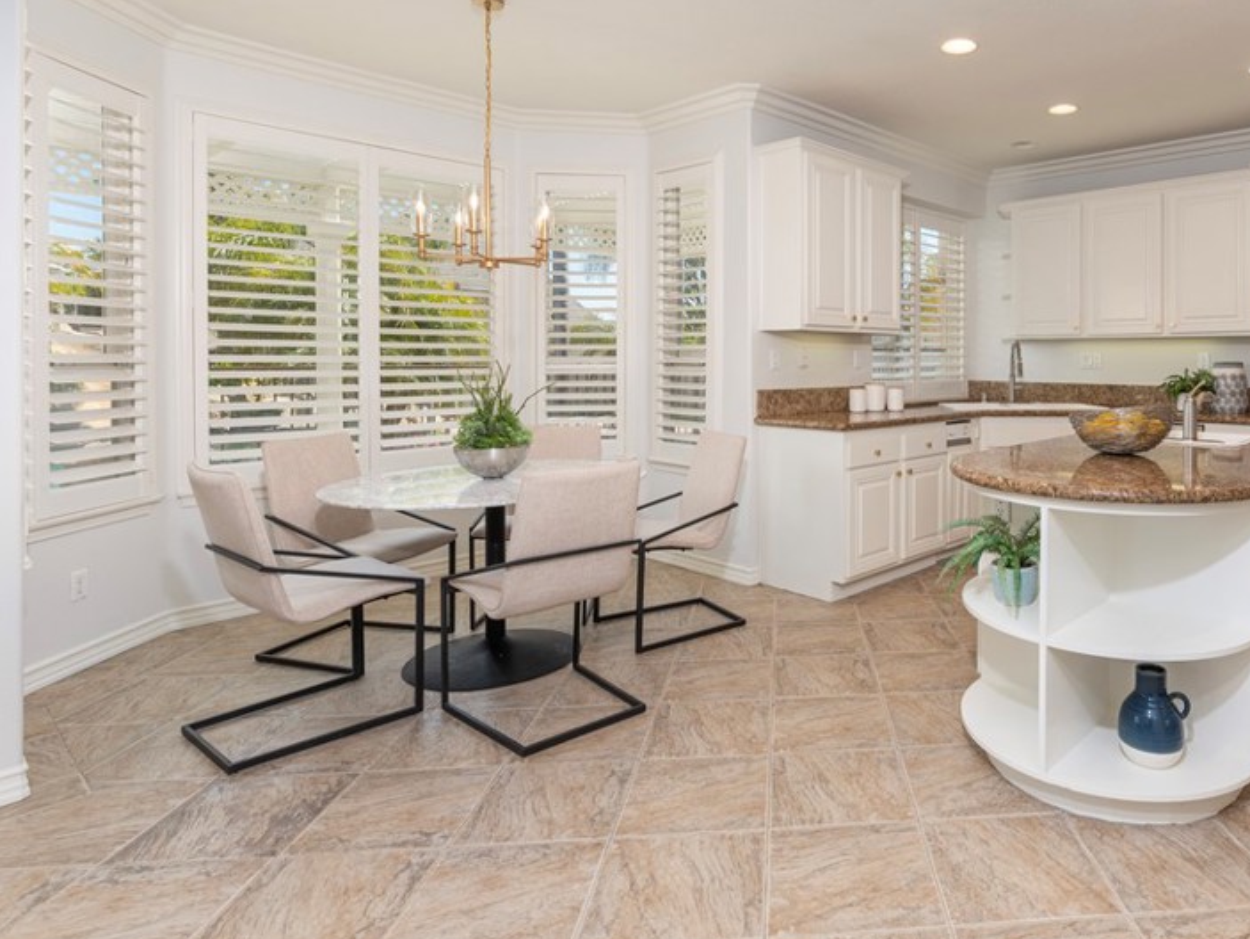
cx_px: 868
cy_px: 374
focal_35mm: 21
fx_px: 759
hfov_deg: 75.6
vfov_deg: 62.9
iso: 200
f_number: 8
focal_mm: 15
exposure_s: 1/200
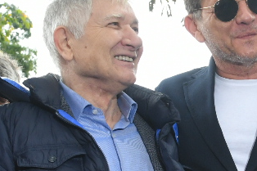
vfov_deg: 11.0
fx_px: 885
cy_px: 149
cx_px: 241
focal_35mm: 124
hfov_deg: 16.3
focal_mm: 24
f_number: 5.6
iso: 1250
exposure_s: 1/320
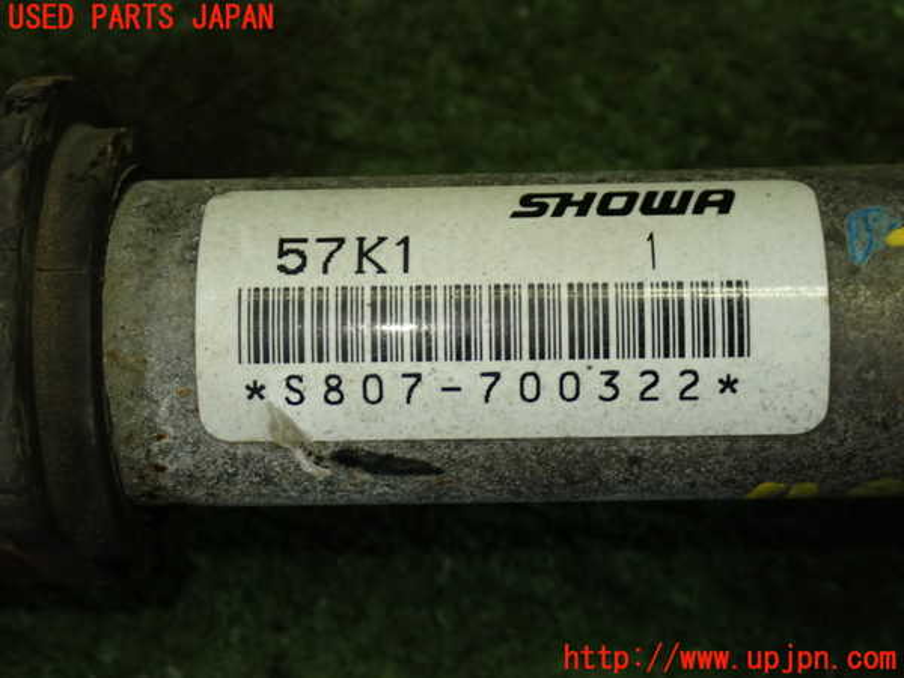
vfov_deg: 23.7
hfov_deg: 31.2
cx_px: 452
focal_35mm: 62
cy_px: 339
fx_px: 1619
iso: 200
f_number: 3.6
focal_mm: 11.09
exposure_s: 1/60
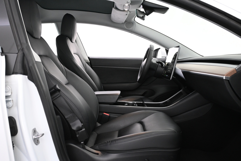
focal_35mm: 34
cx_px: 120
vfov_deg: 38.4
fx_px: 231
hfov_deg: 55.1
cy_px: 80
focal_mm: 23
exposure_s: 1/30
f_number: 4.2
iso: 1600
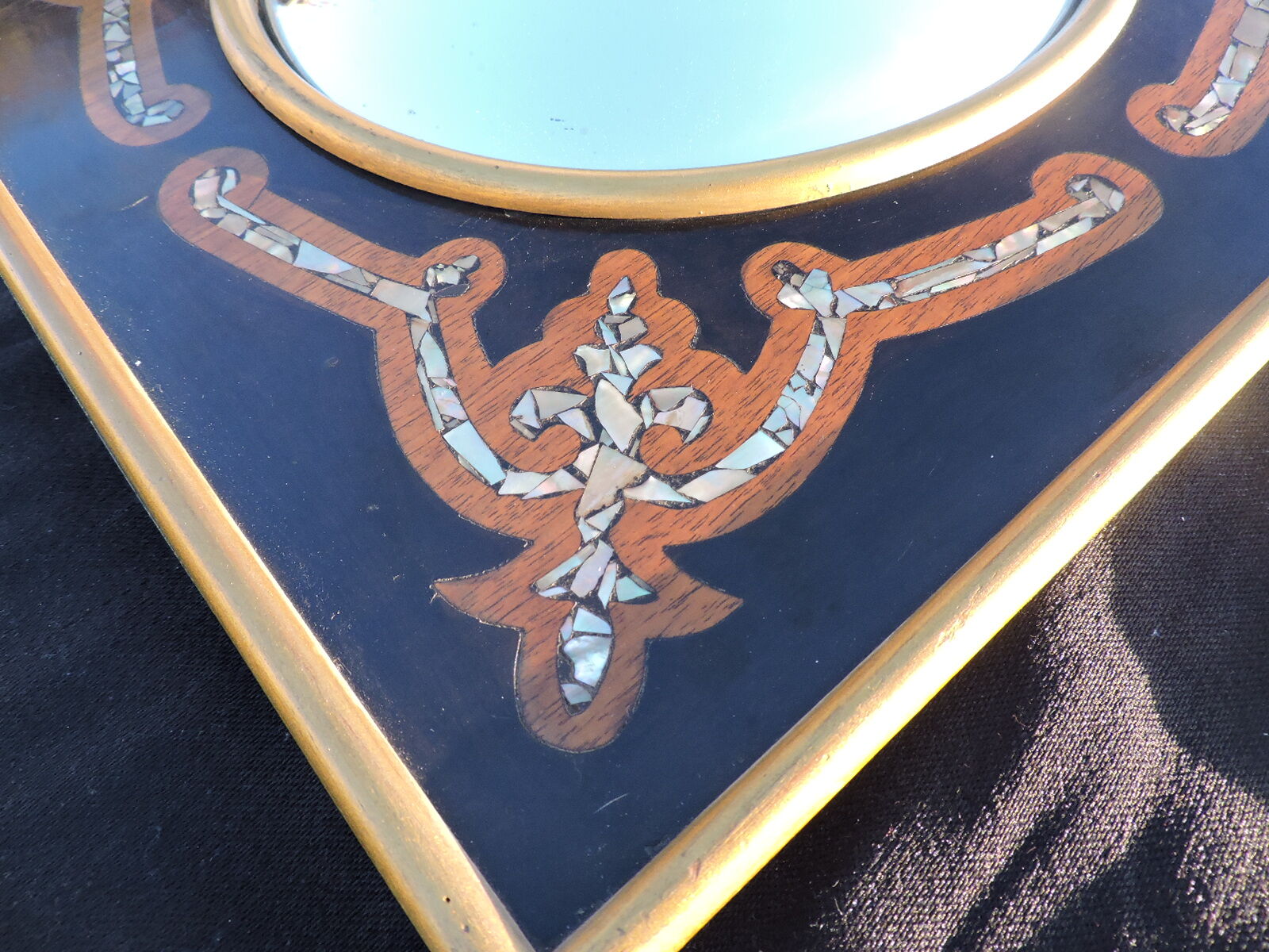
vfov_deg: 56.8
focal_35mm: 24
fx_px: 880
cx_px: 634
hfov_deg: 71.6
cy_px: 476
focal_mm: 4.3
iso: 400
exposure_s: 1/250
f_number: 3
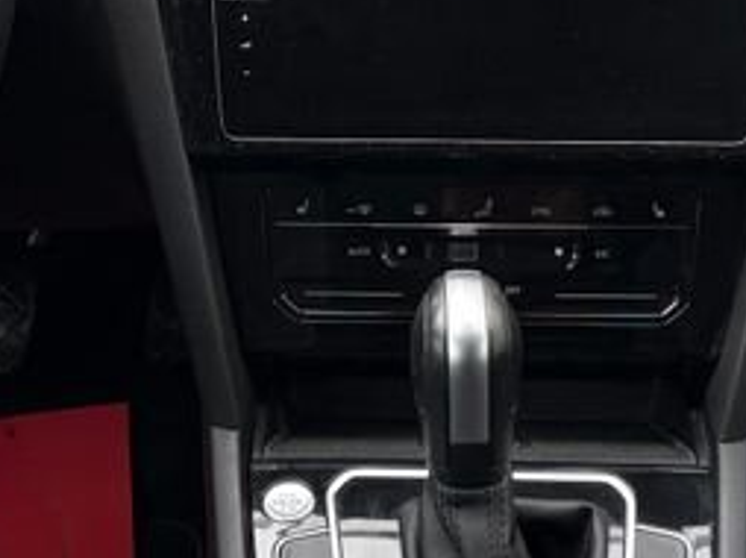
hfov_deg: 18.7
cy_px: -47
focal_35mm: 105
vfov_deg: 13.8
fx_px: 2261
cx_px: 438
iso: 50
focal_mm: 5.96
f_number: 1.6
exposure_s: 1/388
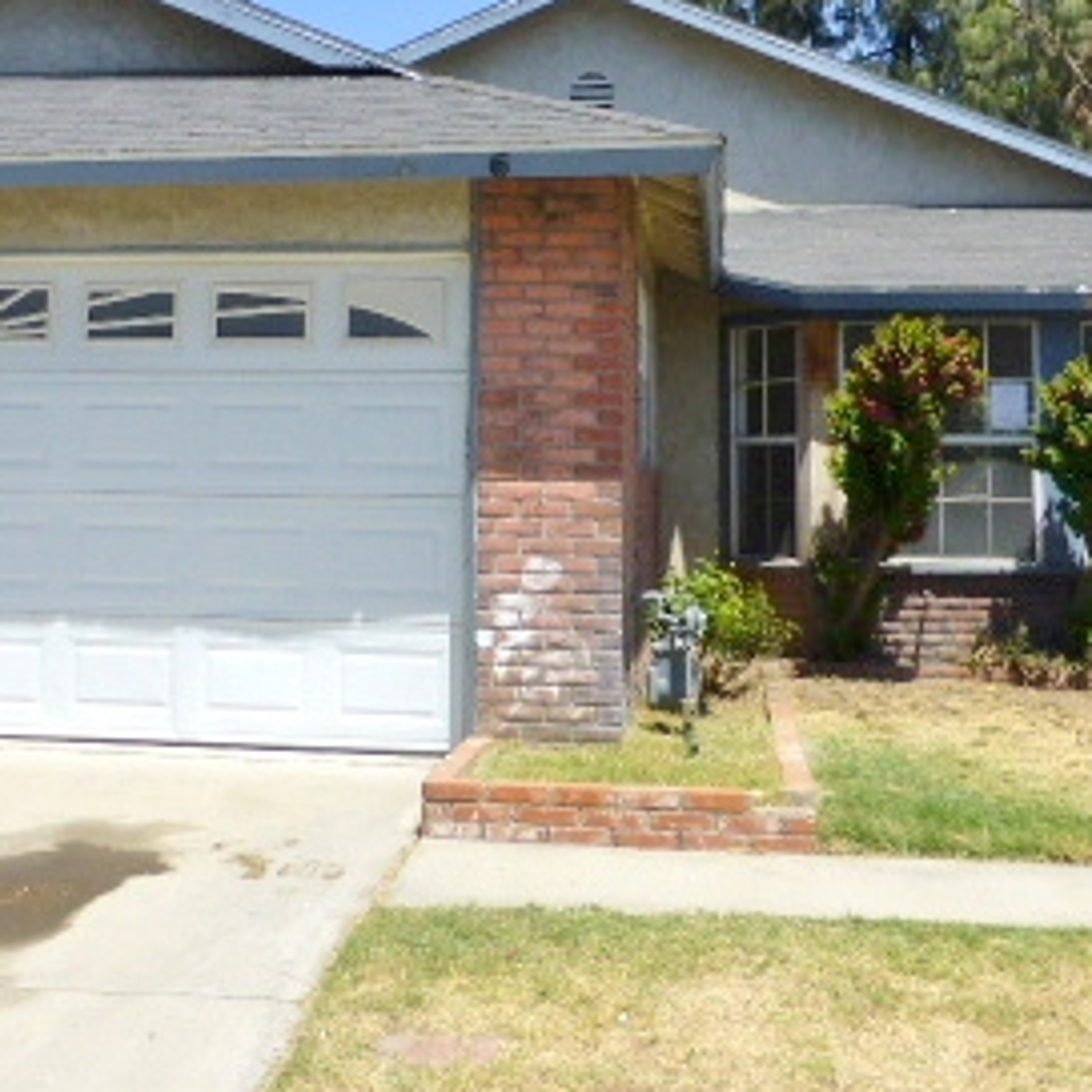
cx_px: 422
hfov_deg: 33.9
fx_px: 1785
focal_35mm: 50
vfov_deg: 33.3
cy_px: 265
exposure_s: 1/800
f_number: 4
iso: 100
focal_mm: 4.3
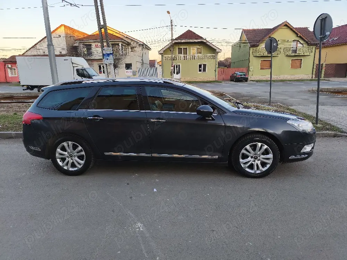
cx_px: 174
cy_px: 130
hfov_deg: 73.9
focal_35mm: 23
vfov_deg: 58.9
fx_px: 231
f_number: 1.65
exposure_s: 1/100
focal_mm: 6.14
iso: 80
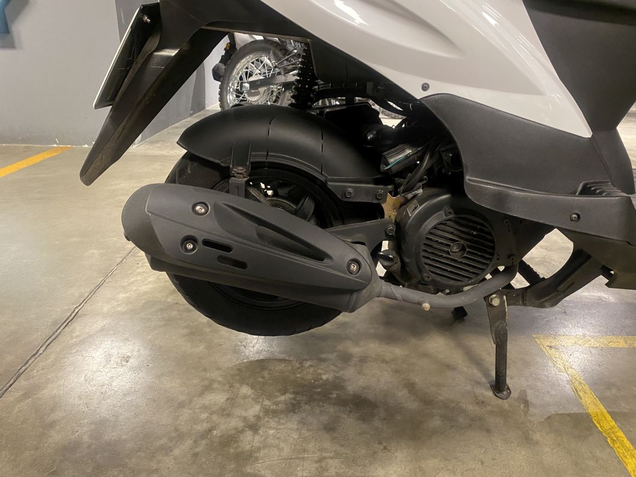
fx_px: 478
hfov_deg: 67.3
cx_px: 318
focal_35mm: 26
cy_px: 238
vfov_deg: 53.1
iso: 500
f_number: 1.8
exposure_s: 1/50
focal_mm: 4.25
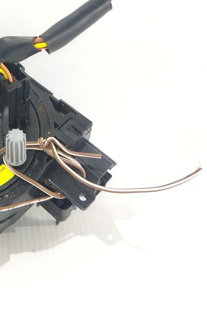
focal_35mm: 54
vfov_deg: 36.9
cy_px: 97
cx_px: -1
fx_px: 488
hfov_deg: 23.0
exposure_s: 1/50
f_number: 1.79
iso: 459
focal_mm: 4.71
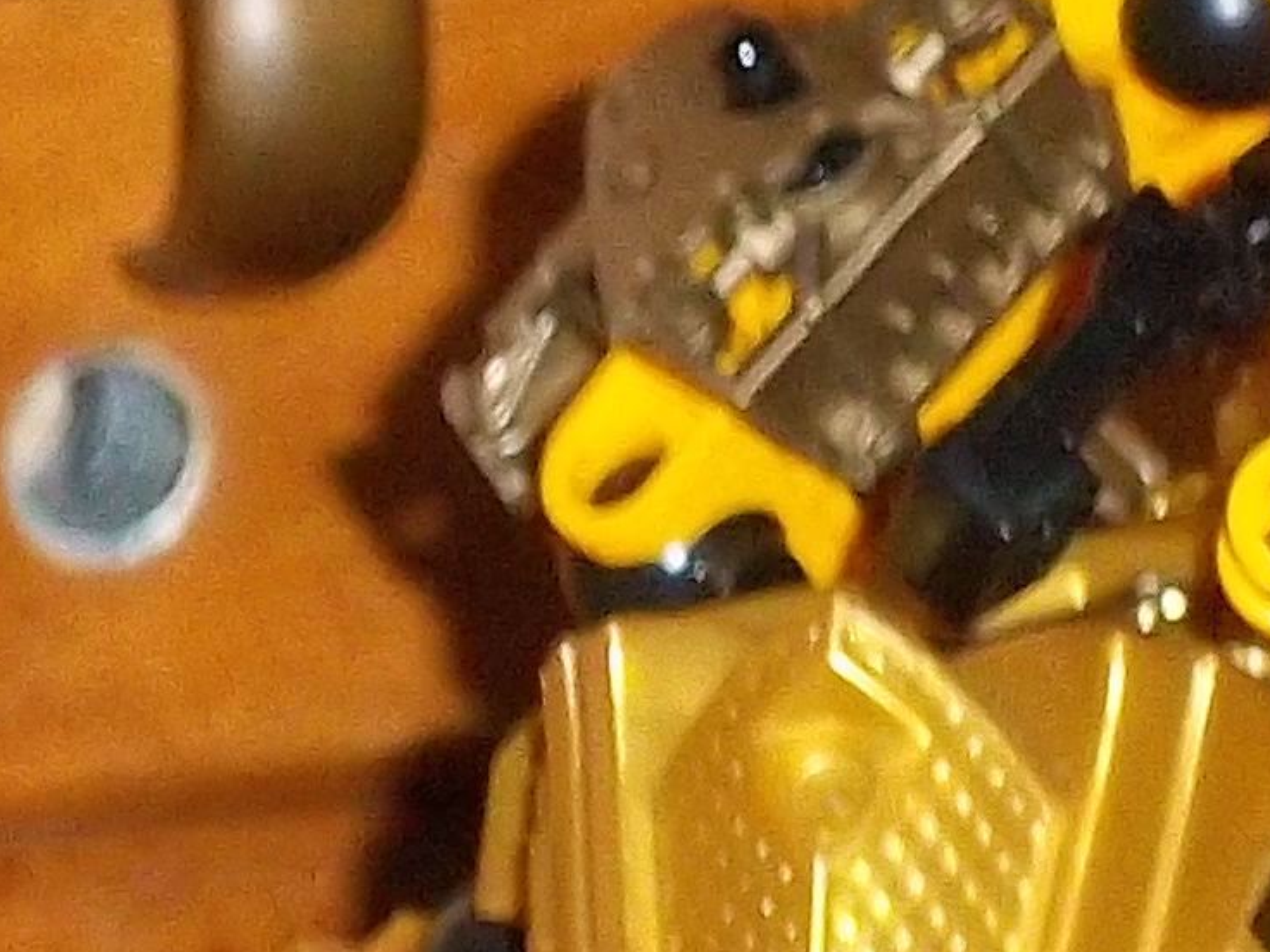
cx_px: 1234
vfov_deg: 2.0
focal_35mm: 761
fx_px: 27920
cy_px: 479
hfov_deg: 2.6
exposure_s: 1/60
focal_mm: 25.25
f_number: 5.9
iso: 320
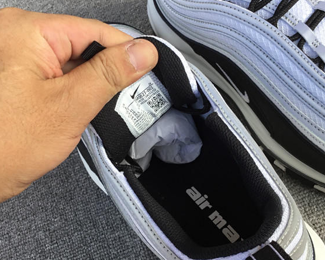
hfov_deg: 38.0
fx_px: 471
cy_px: 146
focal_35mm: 49
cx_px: 158
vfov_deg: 30.8
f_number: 2.4
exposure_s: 1/195
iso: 25
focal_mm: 3.3
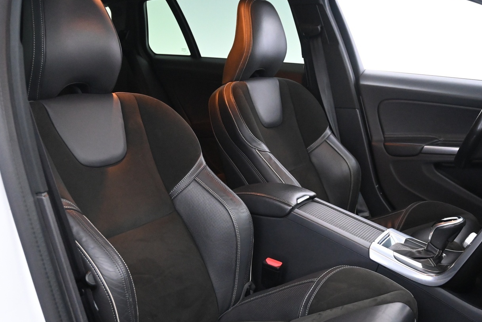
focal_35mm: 41
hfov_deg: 47.3
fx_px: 549
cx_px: 264
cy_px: 203
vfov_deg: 32.5
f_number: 3.8
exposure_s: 1/30
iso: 4000
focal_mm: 20.5
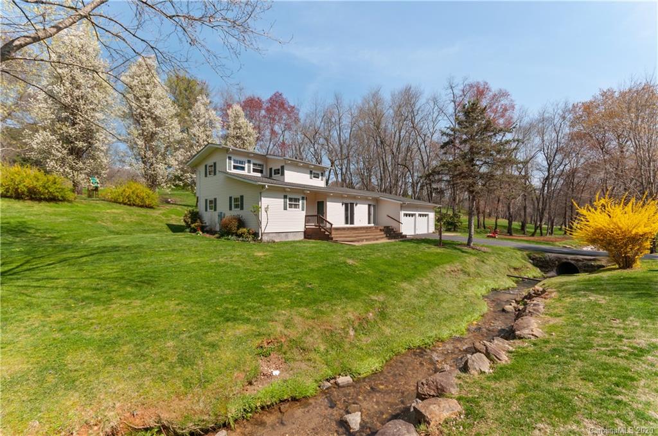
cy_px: 218
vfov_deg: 77.1
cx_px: 329
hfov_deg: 100.5
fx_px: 274
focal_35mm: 15
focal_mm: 10
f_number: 8
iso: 100
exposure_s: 1/125
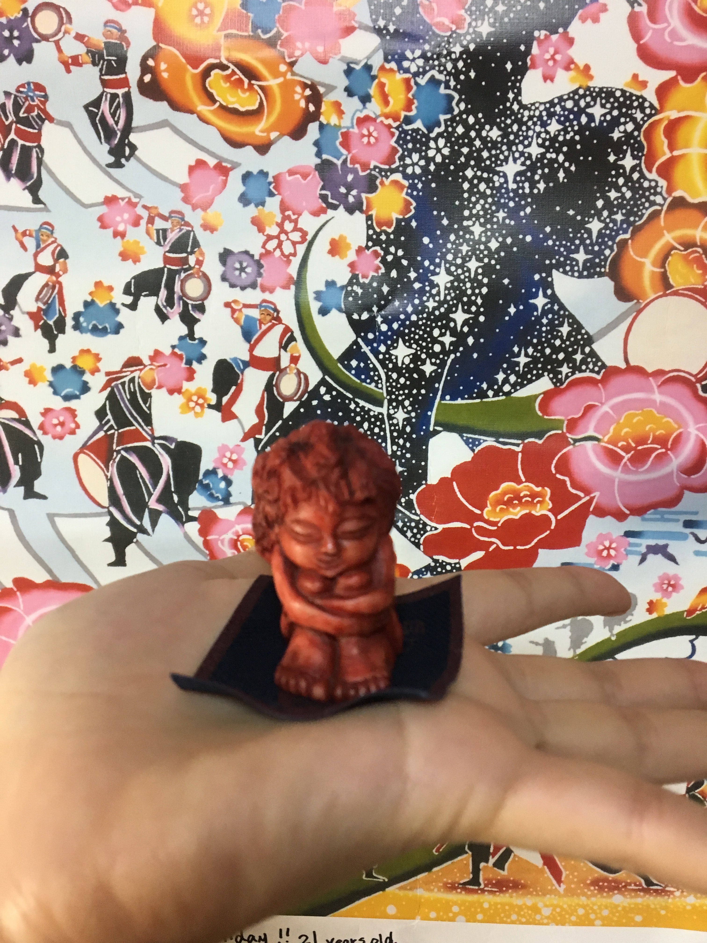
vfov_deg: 61.7
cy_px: 472
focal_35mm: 29
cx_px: 354
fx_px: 790
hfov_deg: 48.2
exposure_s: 1/30
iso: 160
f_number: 2.2
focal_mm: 4.15
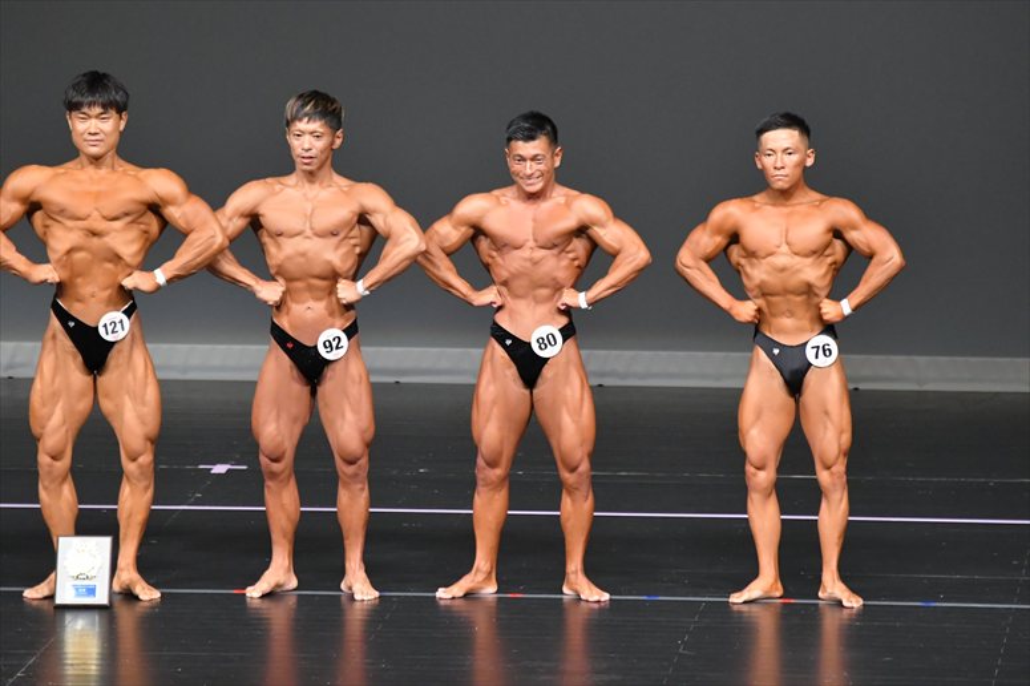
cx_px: 515
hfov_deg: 6.5
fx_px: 9008
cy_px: 343
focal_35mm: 315
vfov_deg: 4.4
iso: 5000
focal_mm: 210
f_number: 5.6
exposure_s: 1/400
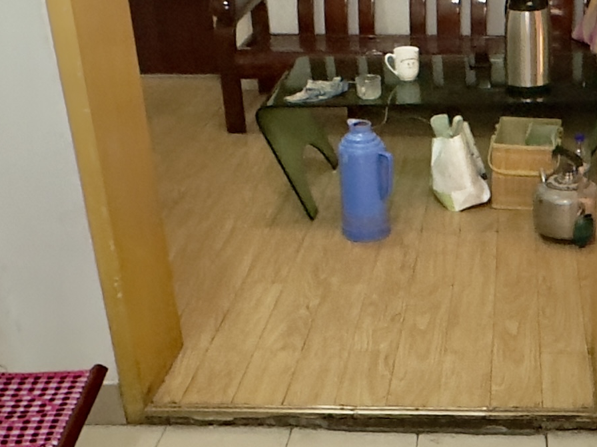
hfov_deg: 29.9
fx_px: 1087
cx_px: 493
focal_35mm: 63
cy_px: 325
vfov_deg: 23.1
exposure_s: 1/60
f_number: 2.2
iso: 640
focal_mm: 2.22
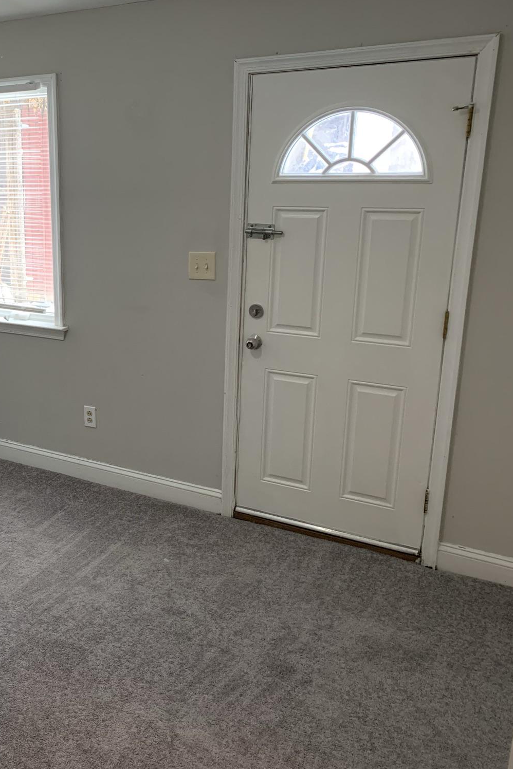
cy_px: 383
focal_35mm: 37
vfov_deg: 51.9
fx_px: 791
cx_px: 10
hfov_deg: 33.2
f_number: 1.8
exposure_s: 1/60
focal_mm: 4.25
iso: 250
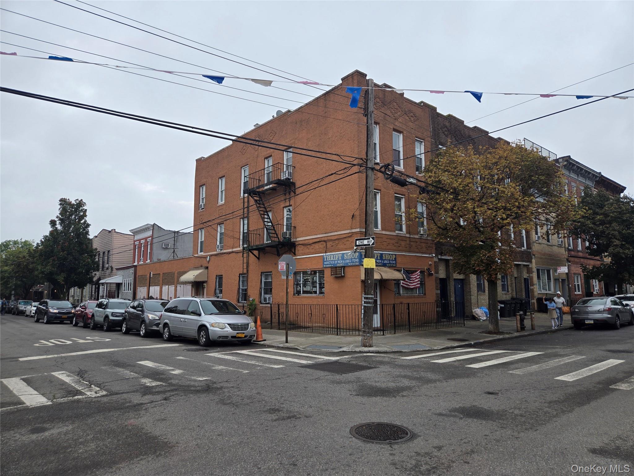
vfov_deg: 58.9
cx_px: 317
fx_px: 421
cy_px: 238
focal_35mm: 23
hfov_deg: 73.9
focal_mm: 5.4
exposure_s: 1/1179
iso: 25
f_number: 1.8
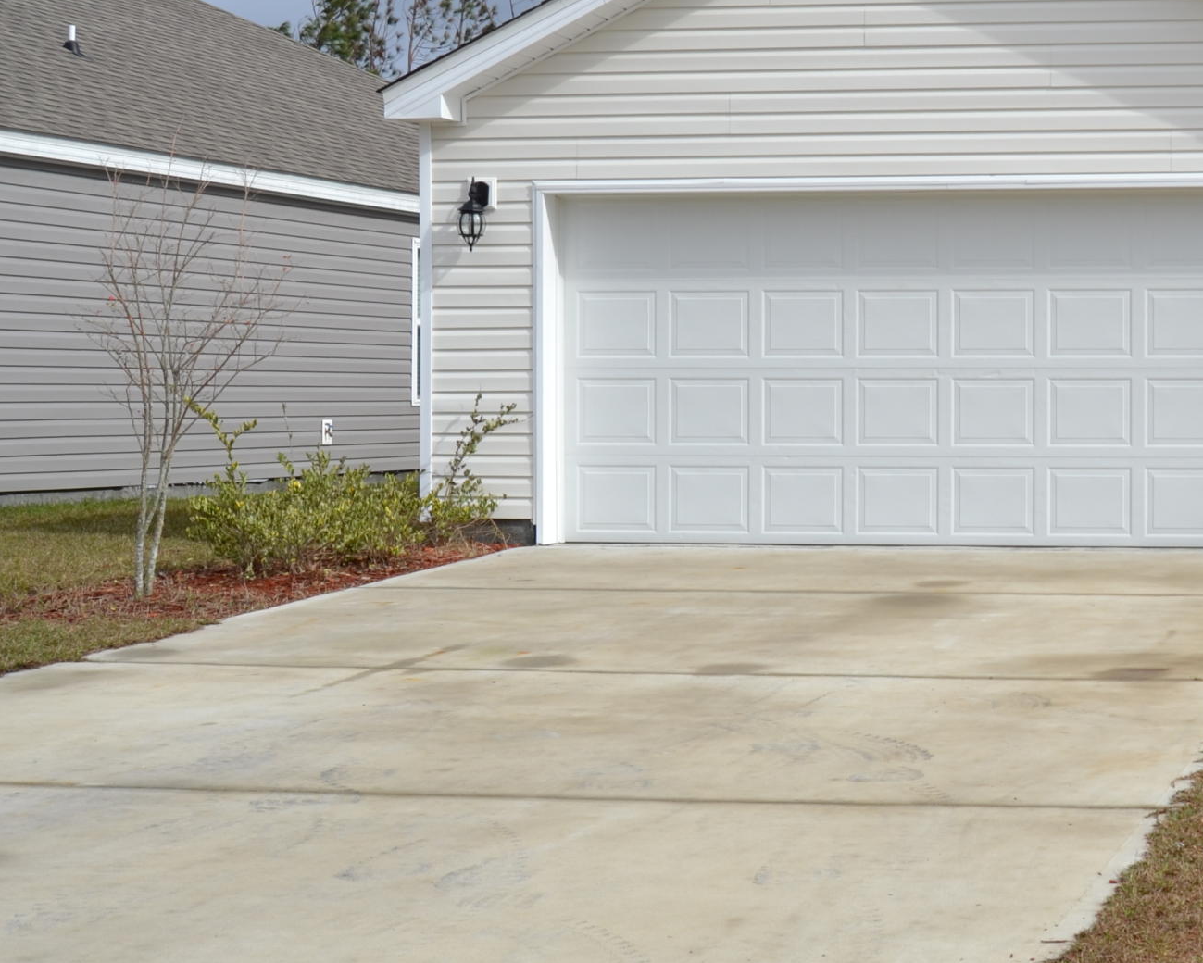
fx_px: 2315
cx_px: 1358
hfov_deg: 26.6
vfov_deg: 23.5
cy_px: 394
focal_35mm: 65
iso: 100
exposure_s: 1/250
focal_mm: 20
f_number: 8
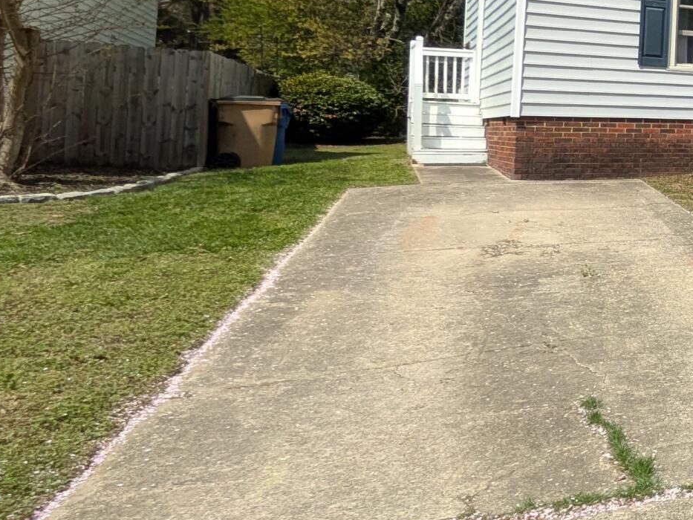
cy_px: 89
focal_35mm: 45
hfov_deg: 26.8
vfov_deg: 31.2
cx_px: 1083
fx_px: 901
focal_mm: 1.85
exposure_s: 1/2049
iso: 47
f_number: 2.2
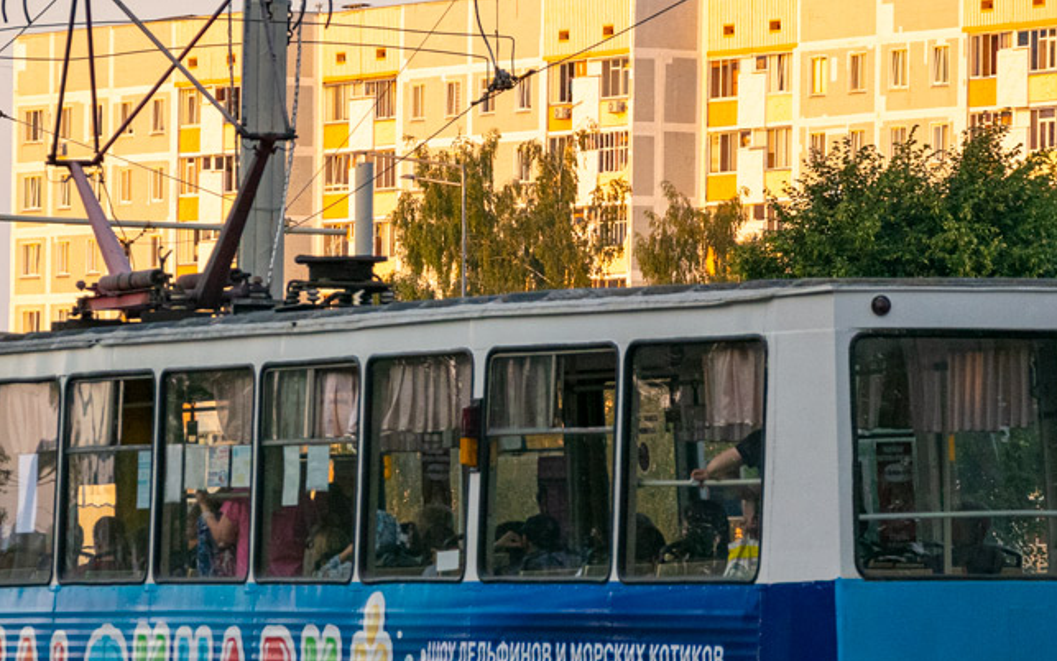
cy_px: 282
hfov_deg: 7.2
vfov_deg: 4.5
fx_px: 8445
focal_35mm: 293
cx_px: 373
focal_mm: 85
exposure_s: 1/500
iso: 400
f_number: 5.6
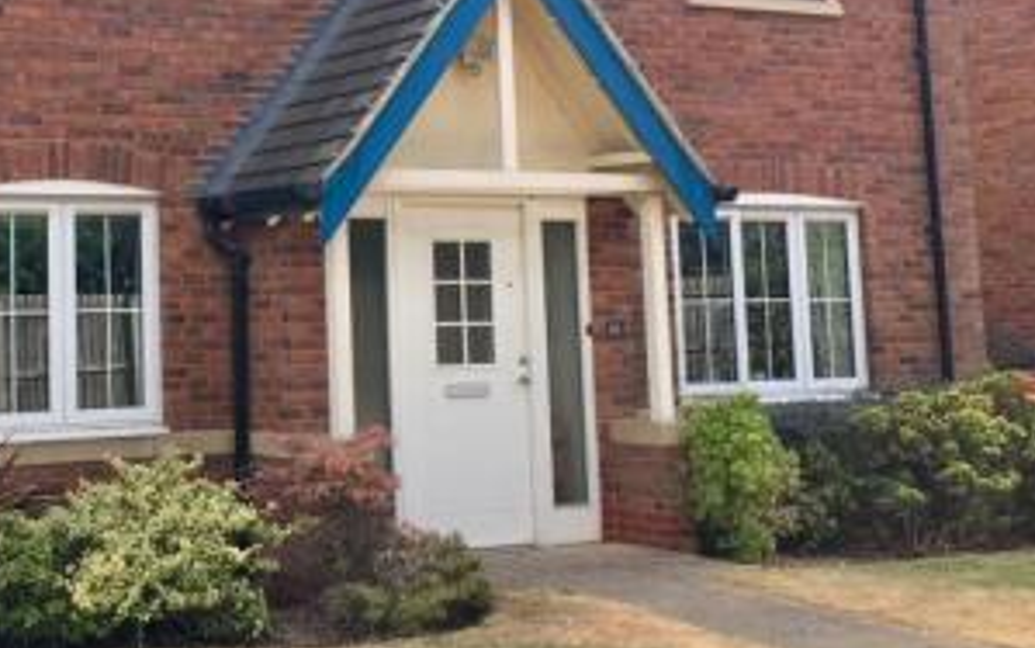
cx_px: 192
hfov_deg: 32.9
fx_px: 1693
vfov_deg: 21.3
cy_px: 109
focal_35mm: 60
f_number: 2.2
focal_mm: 4.15
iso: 25
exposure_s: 1/422
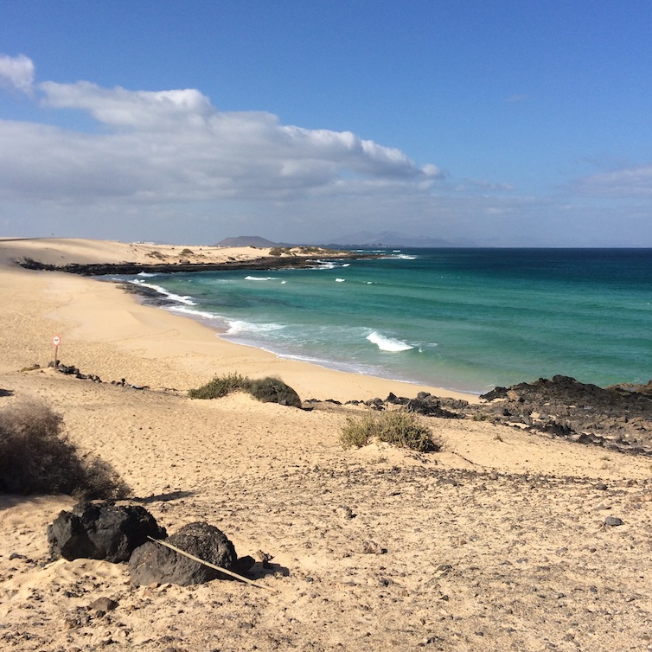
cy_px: 267
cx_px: 323
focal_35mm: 36
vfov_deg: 45.8
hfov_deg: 46.0
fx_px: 767
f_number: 2.2
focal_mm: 4.12
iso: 40
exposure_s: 1/3731
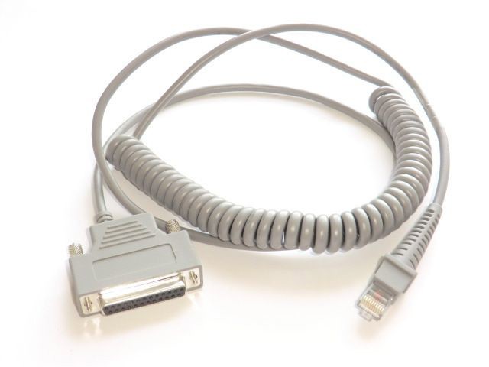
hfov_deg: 34.9
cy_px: 184
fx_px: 777
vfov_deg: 26.6
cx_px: 244
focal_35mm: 55
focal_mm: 9.8
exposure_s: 1/60
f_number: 4.2
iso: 320
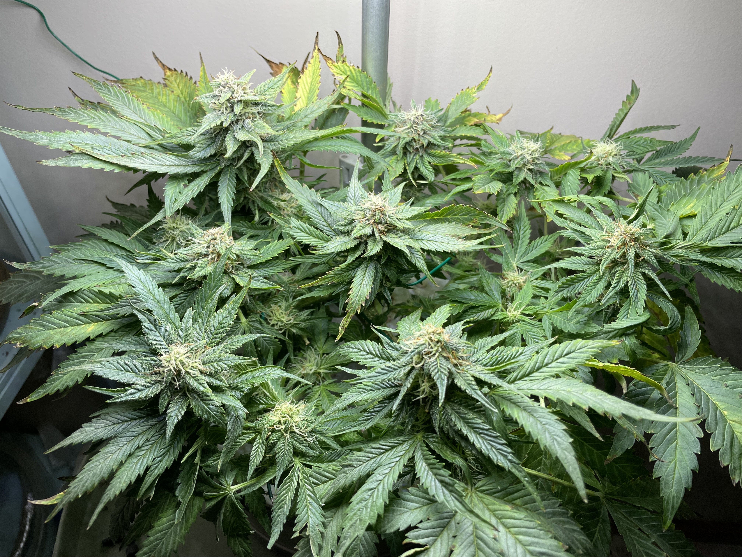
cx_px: 371
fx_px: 557
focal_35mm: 26
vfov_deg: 53.1
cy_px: 278
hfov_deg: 67.3
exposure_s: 1/335
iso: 32
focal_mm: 4.2
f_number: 1.6
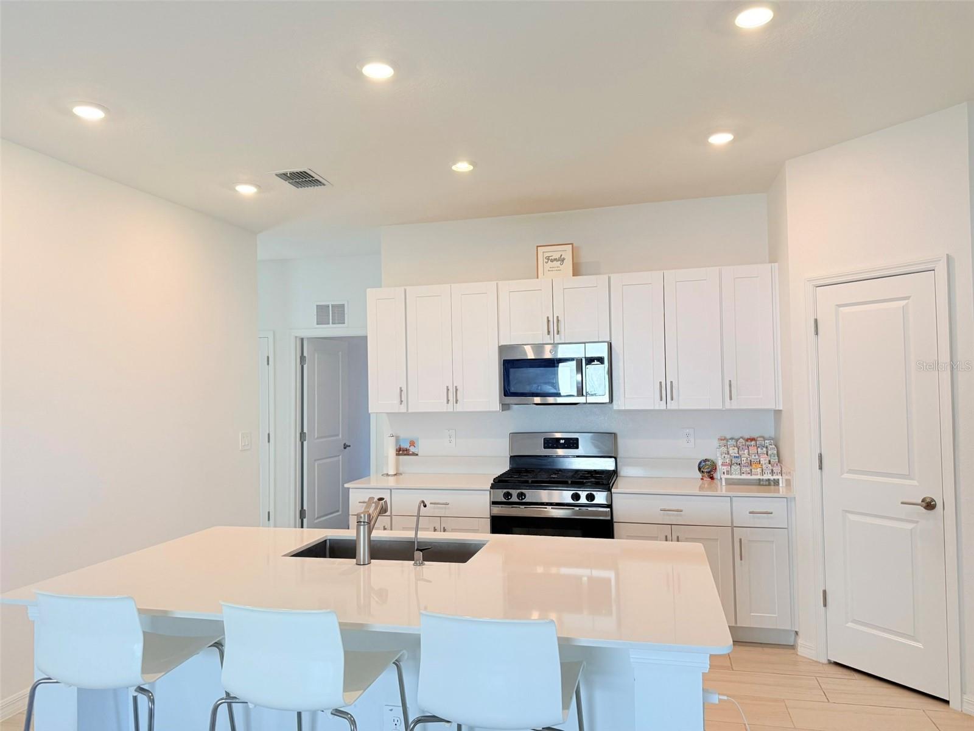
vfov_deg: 56.8
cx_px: 487
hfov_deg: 71.6
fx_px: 675
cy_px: 366
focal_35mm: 24
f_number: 1.78
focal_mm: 6.76
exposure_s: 1/229
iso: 160
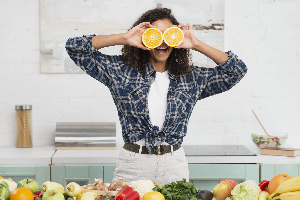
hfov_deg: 23.9
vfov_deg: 16.1
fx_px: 709
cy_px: 100
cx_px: 150
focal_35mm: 85
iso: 250
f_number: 4.5
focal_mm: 85
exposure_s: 1/100
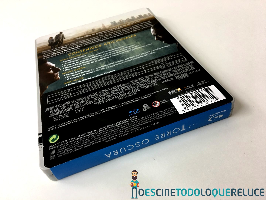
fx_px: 223
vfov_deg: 48.2
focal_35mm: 29
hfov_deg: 61.7
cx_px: 133
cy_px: 100
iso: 64
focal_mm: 4.15
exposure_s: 1/17
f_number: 2.2
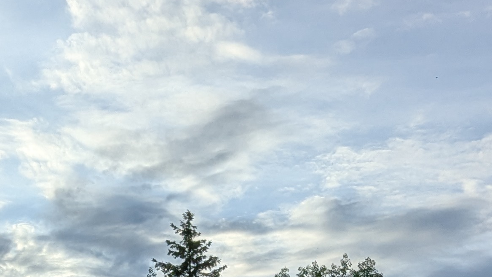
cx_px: 98
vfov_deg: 17.3
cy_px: 441
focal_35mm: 61
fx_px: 796
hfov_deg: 33.4
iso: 40
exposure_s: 1/1453
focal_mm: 2.35
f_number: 2.2
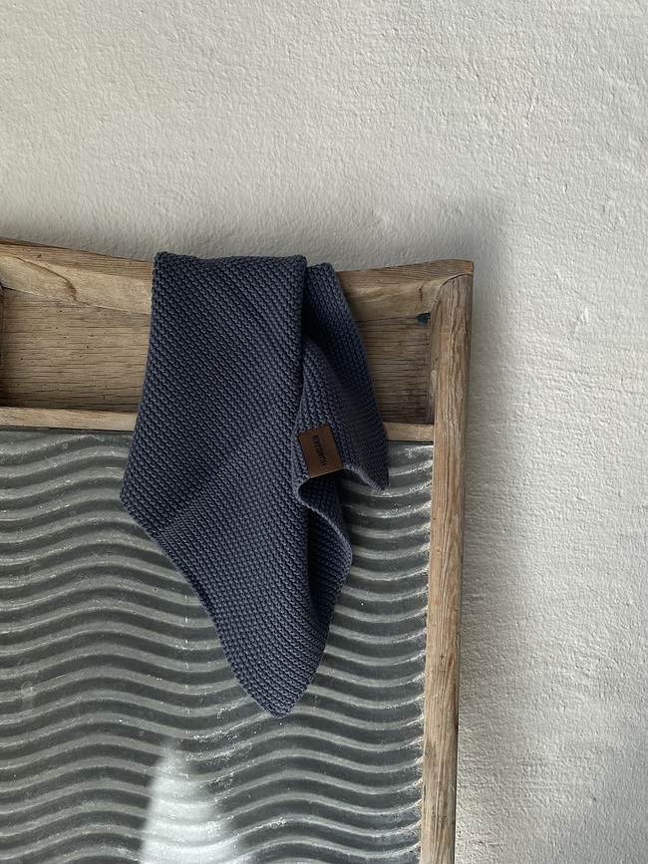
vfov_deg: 67.3
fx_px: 649
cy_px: 432
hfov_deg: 53.1
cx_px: 324
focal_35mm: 26
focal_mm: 4.2
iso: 50
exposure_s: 1/1233
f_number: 1.6
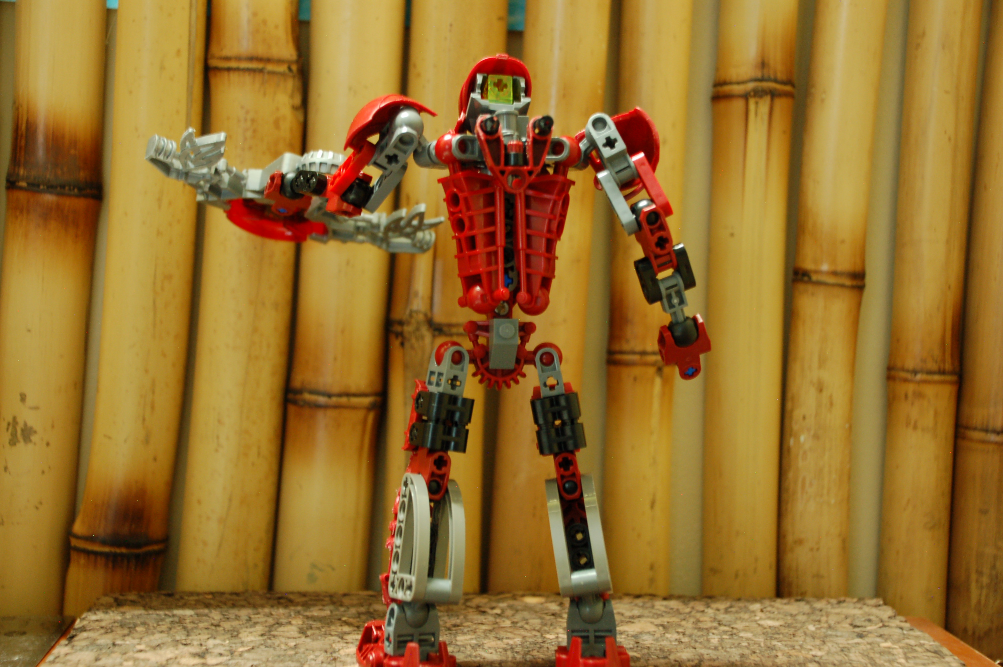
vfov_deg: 23.7
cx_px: 502
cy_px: 334
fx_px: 1587
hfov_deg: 35.1
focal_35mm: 57
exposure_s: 1/1.6
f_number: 4.5
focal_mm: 38
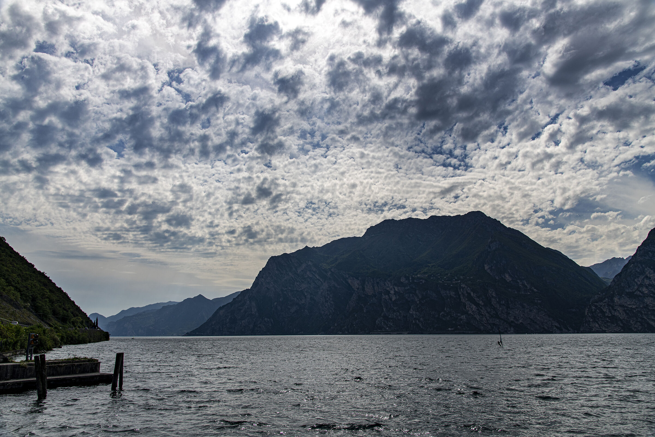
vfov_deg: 46.4
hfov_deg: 65.5
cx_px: 328
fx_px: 509
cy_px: 218
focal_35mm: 28
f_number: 8
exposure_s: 1/800
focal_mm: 28
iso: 100
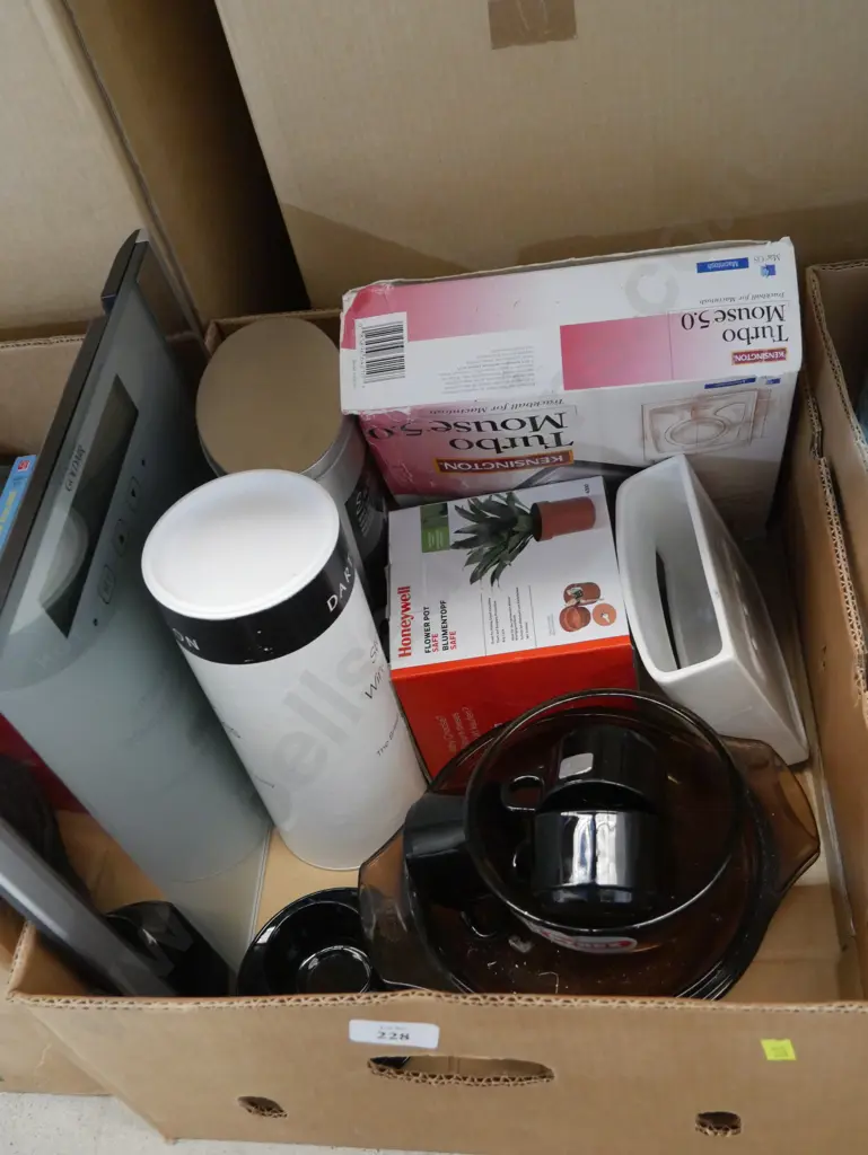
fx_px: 1203
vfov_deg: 51.3
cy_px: 578
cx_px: 434
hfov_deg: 39.7
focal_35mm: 36
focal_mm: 18
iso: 3200
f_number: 4
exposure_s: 1/40
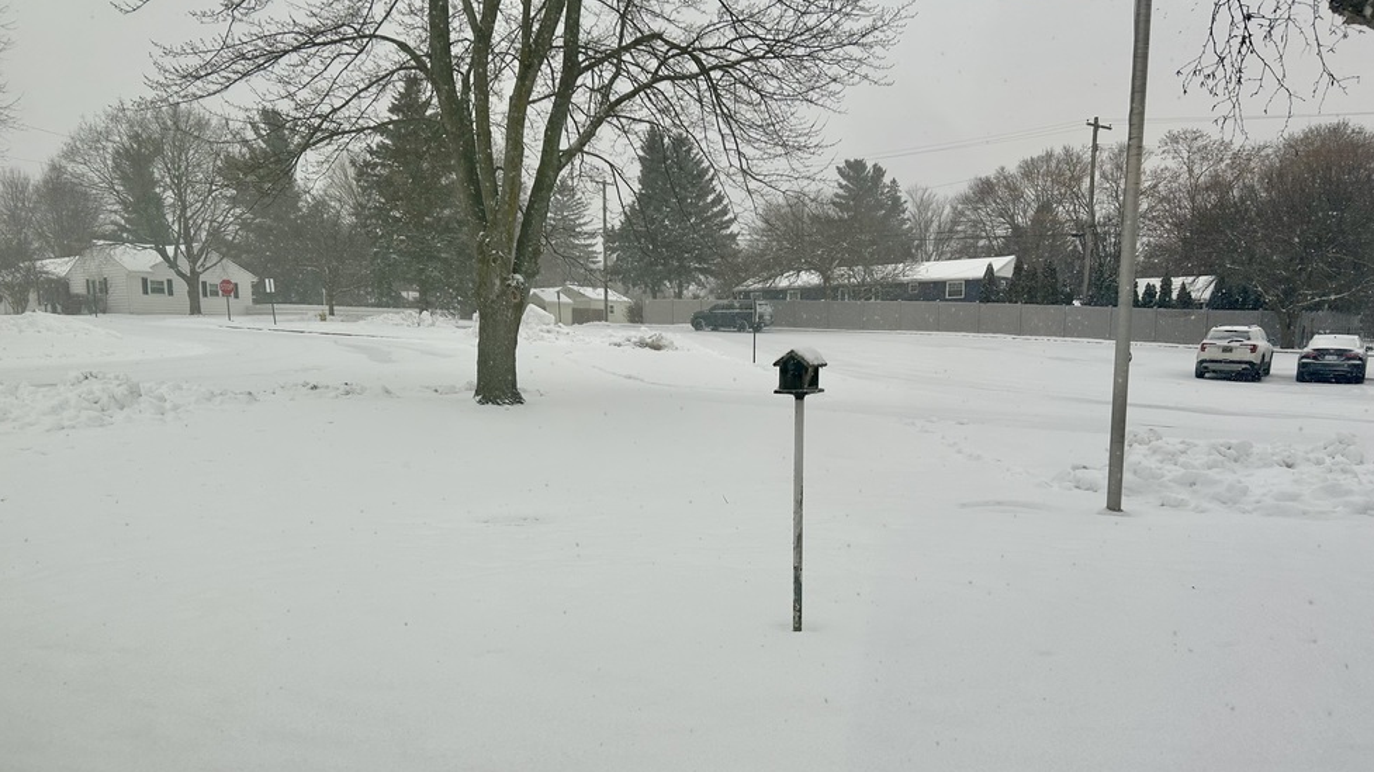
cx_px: 691
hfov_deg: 66.1
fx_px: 1056
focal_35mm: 29
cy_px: 513
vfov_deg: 39.7
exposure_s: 1/452
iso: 50
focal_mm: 5.7
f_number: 1.5
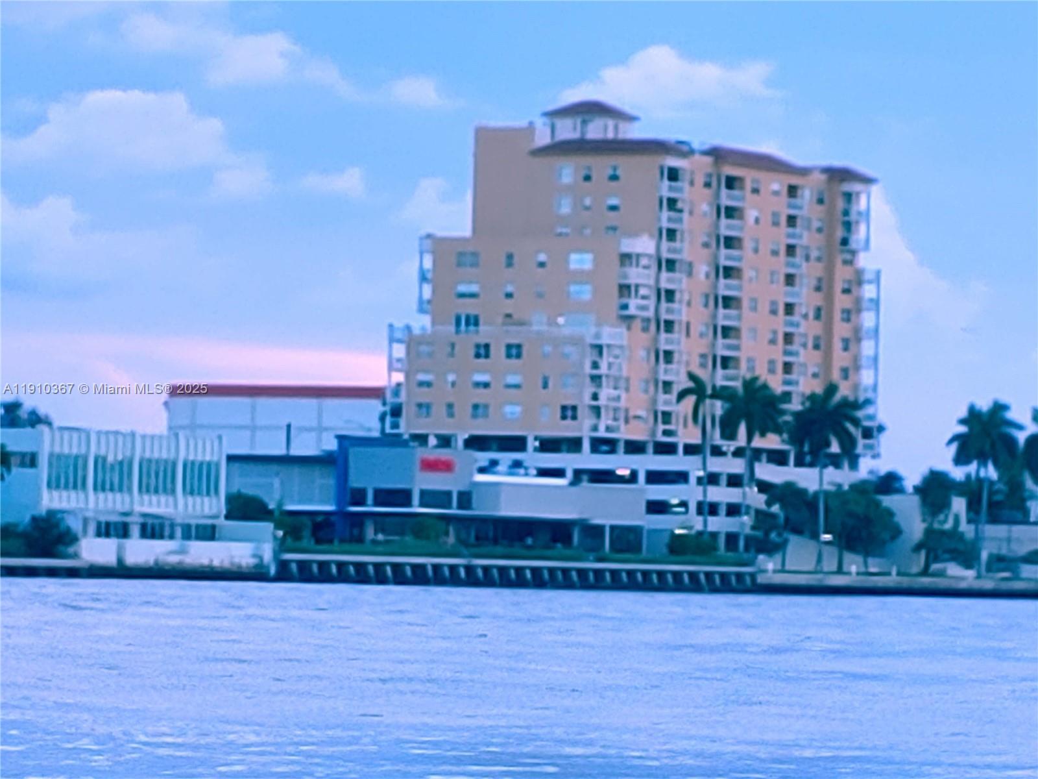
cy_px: 390
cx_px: 519
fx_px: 6057
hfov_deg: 9.8
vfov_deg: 7.4
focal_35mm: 202
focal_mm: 4.23
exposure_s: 1/175
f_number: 1.5
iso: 50
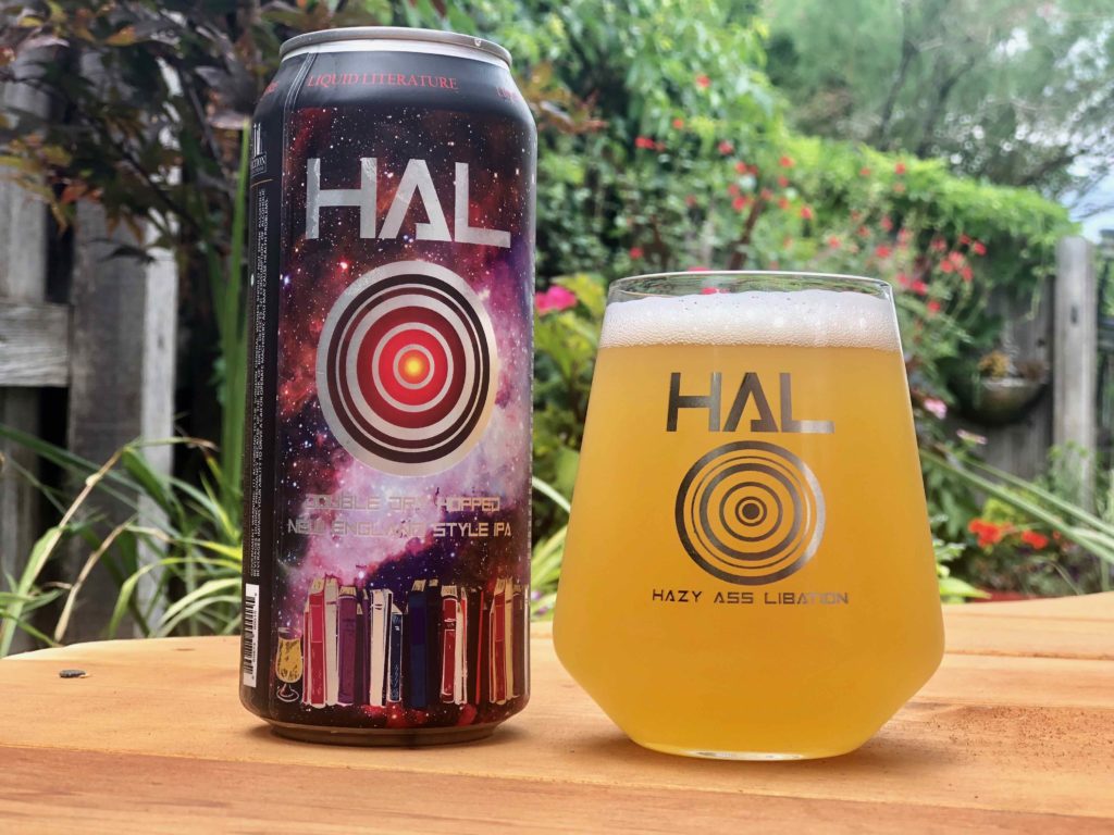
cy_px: 418
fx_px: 1834
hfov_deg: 33.8
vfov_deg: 25.7
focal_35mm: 57
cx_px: 557
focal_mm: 6.6
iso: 20
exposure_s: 1/142
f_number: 2.8
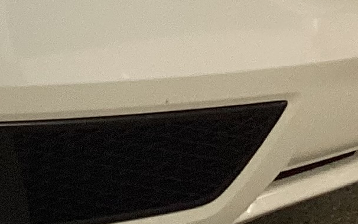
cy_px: -250
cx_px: -218
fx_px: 1727
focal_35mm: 177
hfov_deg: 11.2
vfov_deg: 7.1
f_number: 2.4
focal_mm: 3.3
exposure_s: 1/100
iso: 100
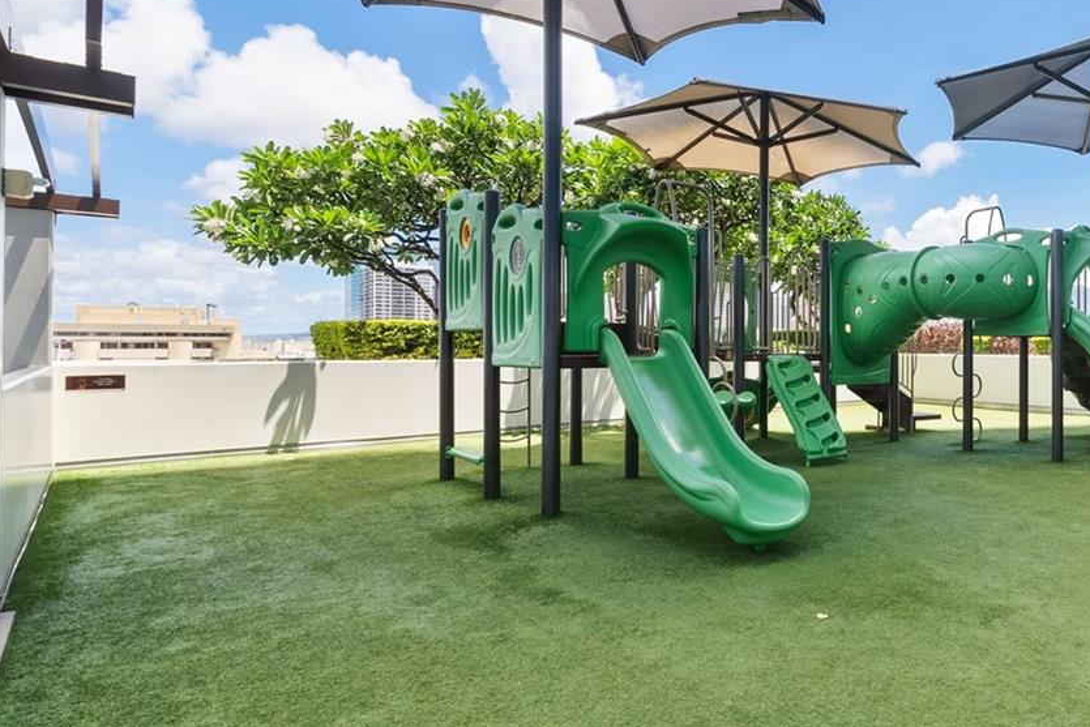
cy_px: 322
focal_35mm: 23
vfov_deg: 55.0
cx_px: 894
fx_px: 696
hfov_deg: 67.8
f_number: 10
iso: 125
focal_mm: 12
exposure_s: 1/60
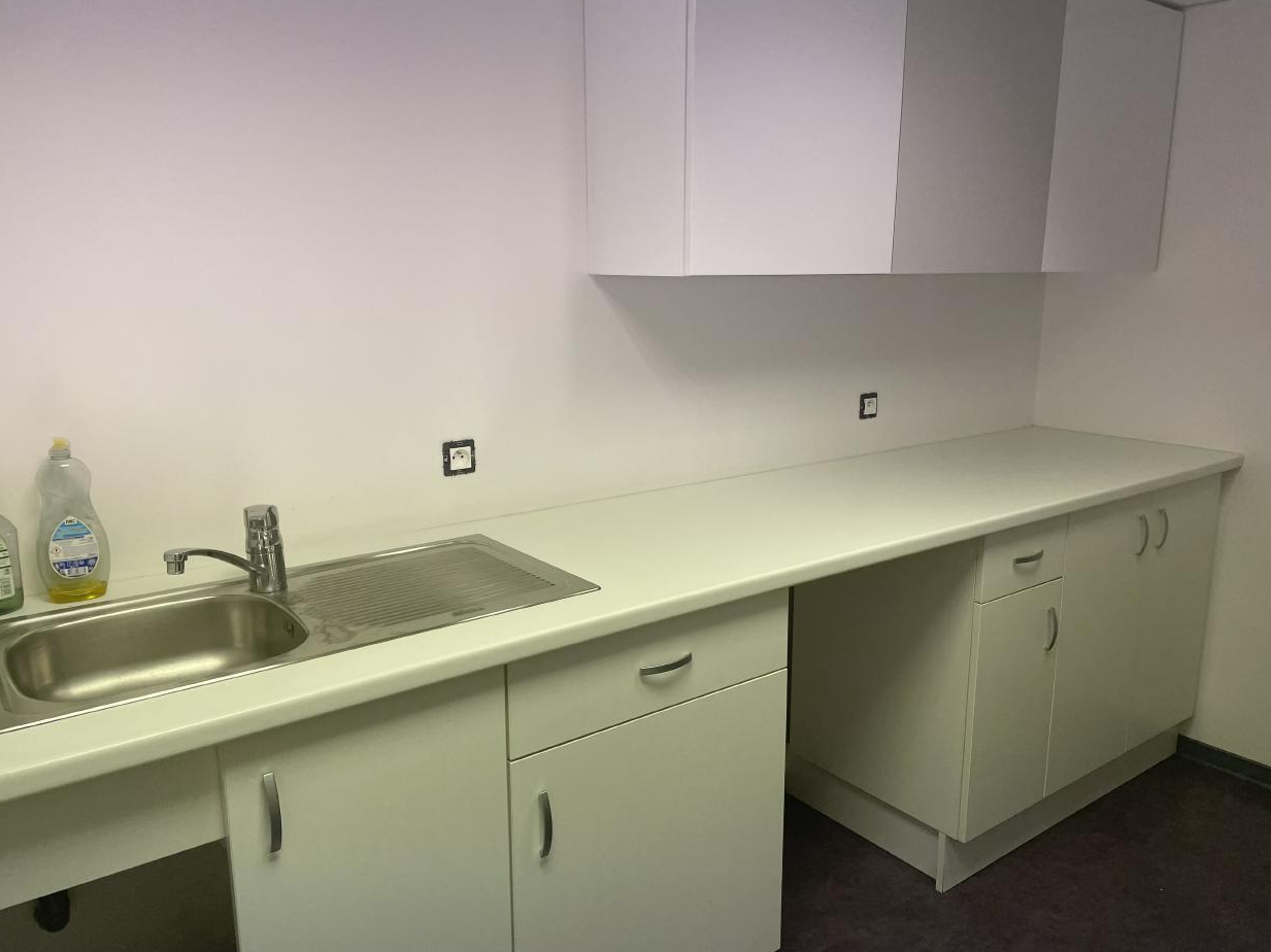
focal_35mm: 27
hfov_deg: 65.3
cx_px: 646
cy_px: 488
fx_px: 991
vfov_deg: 51.3
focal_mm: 4.2
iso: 64
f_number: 1.6
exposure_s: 1/100
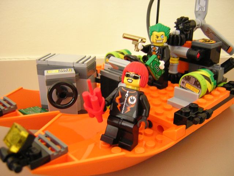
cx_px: 117
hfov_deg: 51.4
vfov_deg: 39.7
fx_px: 243
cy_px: 88
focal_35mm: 36
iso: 400
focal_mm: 4.7
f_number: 2.6
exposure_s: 1/2.9
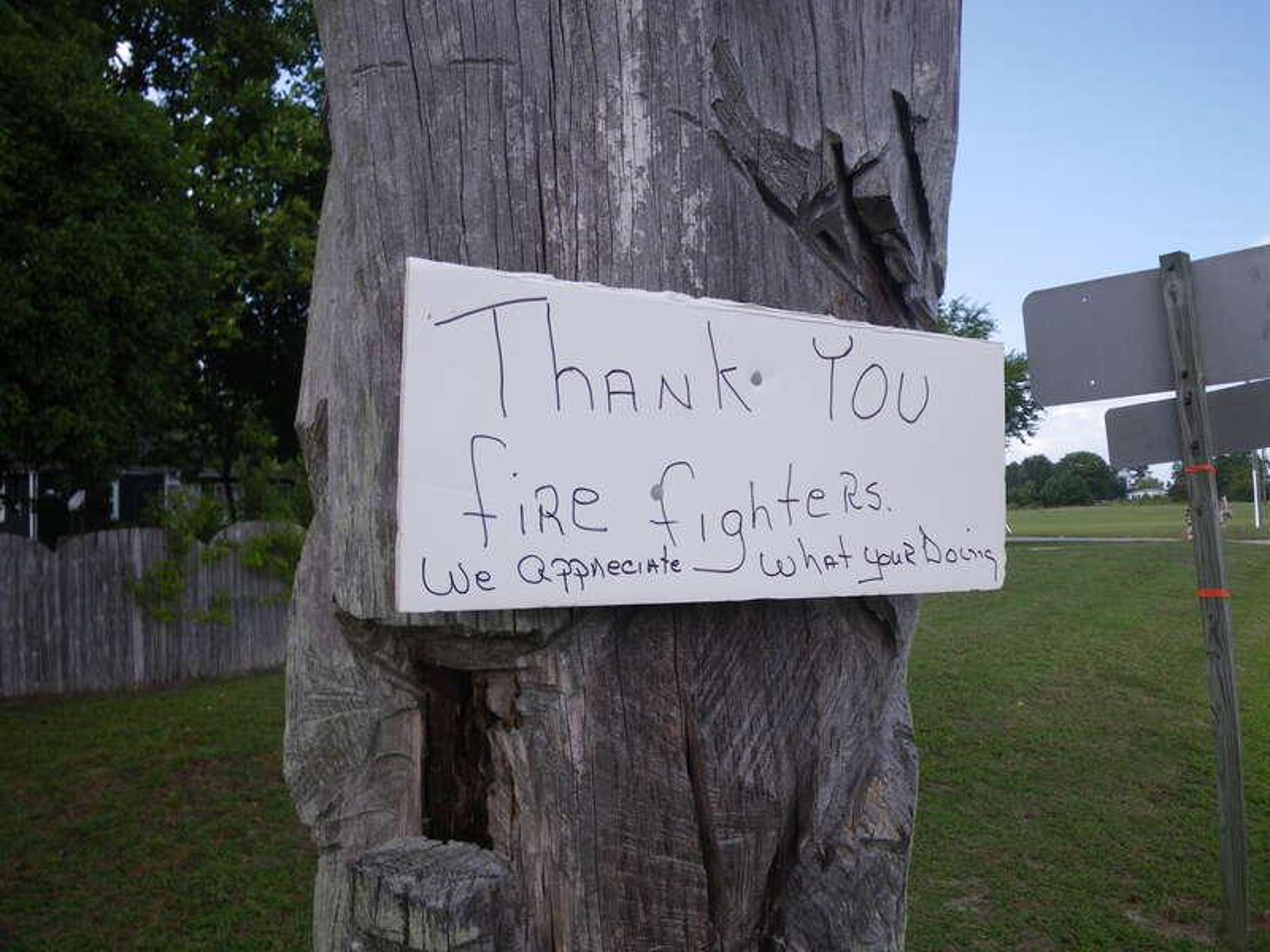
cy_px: 476
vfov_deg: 49.7
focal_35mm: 28
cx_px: 635
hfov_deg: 63.4
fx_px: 1027
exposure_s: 1/200
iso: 50
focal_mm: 5
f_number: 4.2
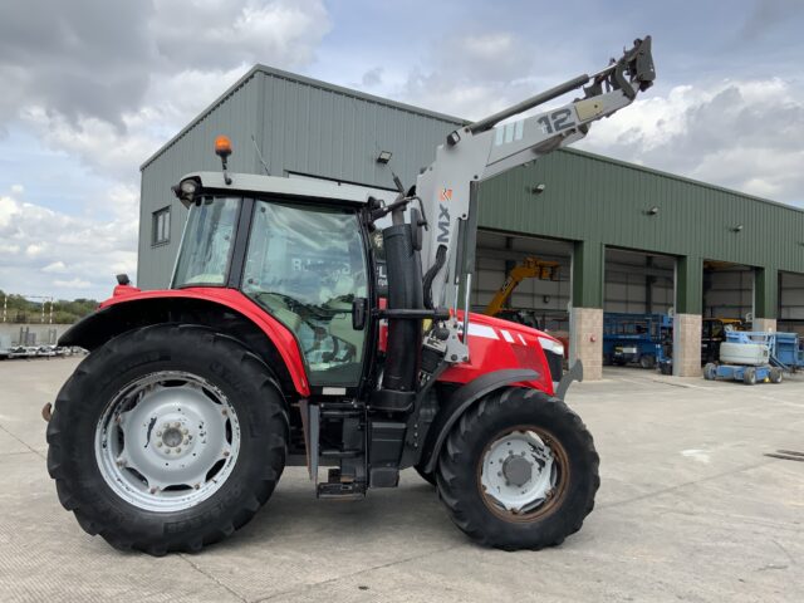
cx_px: 402
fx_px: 674
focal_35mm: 29
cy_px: 302
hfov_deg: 61.7
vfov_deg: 48.2
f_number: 1.8
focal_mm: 3
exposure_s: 1/1342
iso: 16
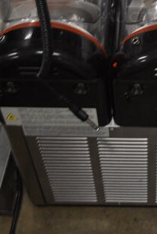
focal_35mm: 86
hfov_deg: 15.5
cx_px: 180
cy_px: -14
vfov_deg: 22.5
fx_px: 561
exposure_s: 1/125
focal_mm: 20
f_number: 3.5
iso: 1600
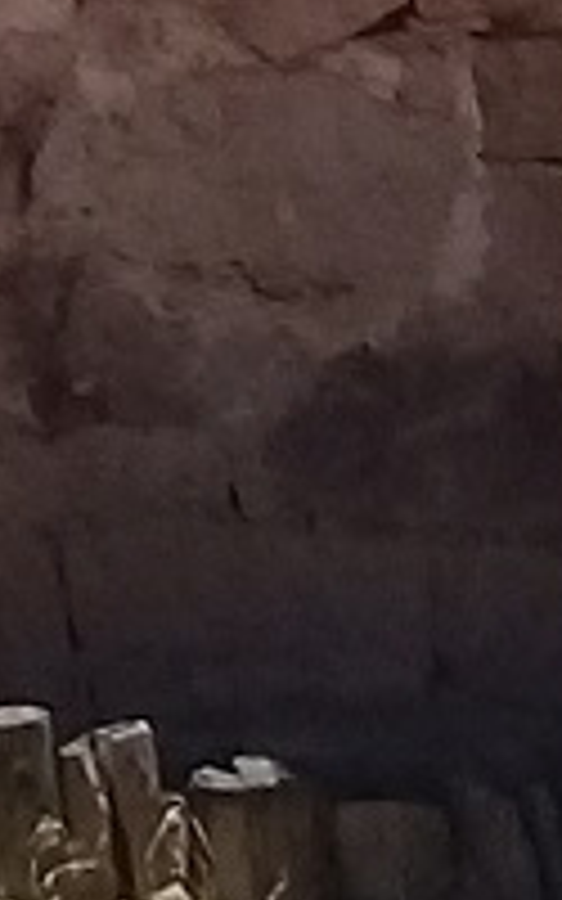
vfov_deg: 6.2
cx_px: -1801
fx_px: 7891
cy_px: -1465
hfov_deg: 3.8
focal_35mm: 322
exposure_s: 1/1412
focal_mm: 3.3
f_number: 2.2
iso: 50
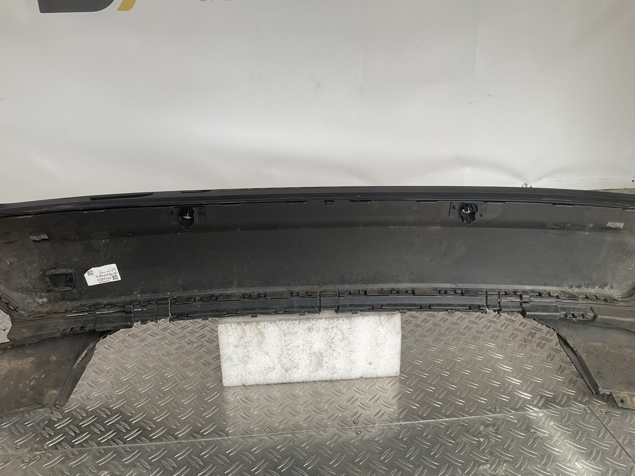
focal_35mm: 29
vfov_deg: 48.2
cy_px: 238
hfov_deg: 61.7
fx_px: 532
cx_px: 318
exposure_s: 1/120
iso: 16
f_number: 1.8
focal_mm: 3
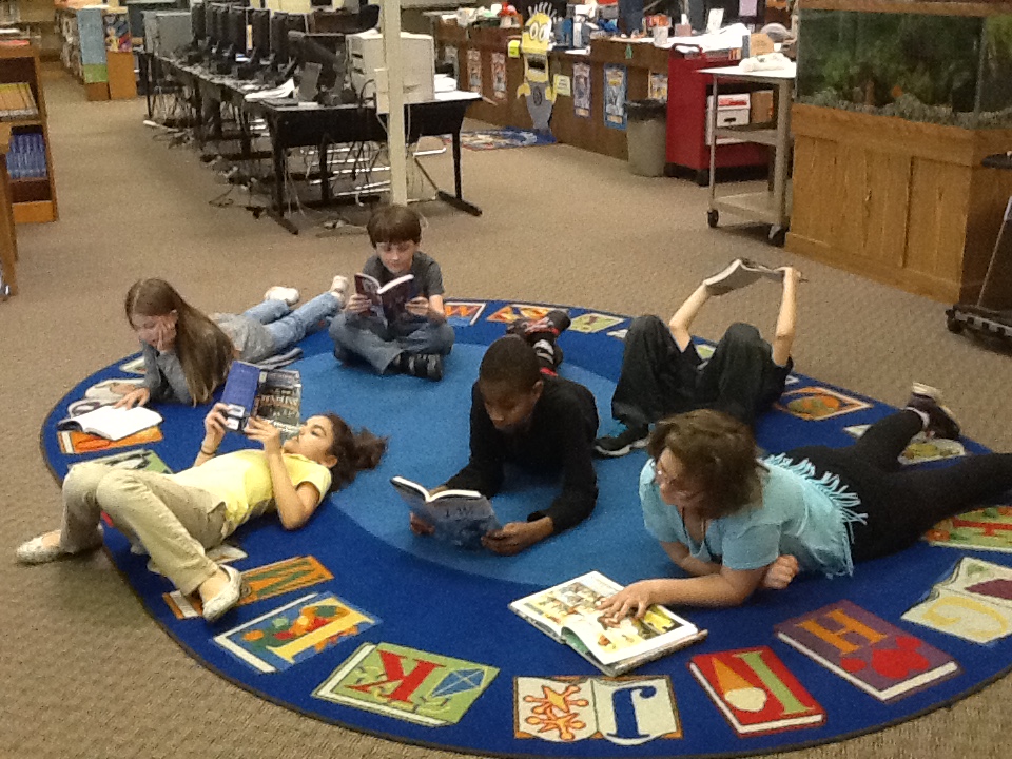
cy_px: 380
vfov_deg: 32.9
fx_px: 1286
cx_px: 506
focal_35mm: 44
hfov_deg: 42.9
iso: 250
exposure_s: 1/30
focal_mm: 2.03
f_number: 2.4
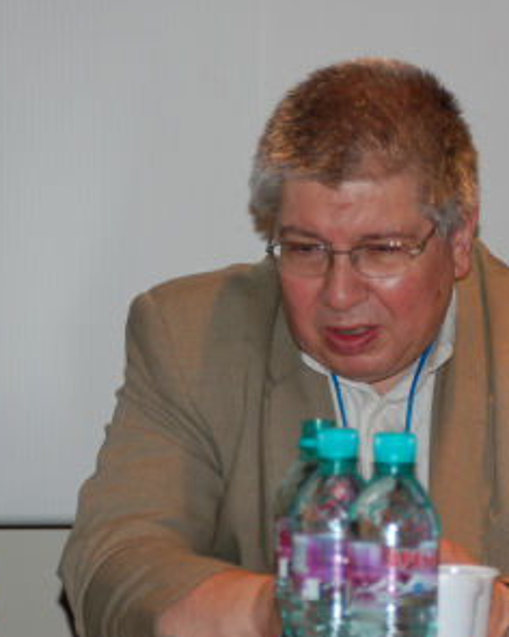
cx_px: 354
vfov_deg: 12.9
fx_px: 2825
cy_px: 318
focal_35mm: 150
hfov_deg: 10.3
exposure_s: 1/60
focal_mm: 70
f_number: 4.5
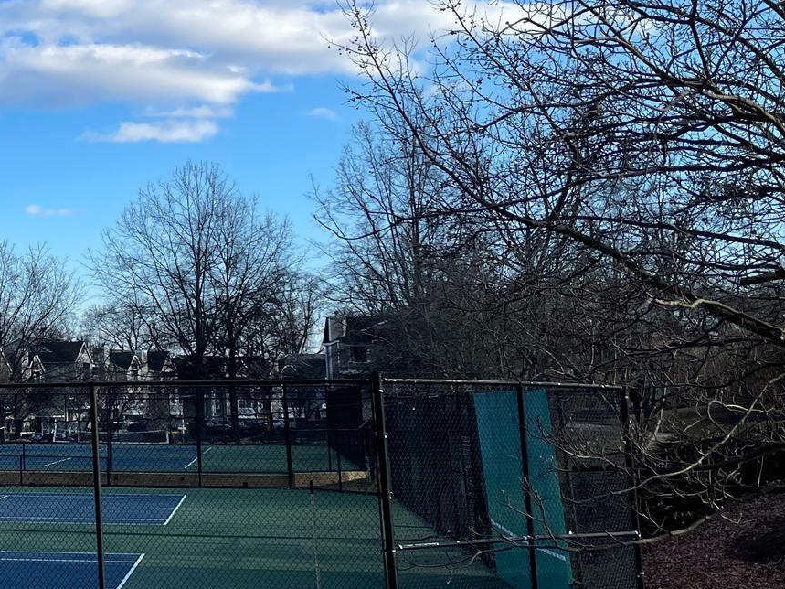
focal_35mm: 62
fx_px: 1406
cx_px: -103
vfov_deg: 23.6
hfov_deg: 28.1
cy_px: 226
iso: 50
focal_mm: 4.2
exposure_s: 1/3509
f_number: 1.6
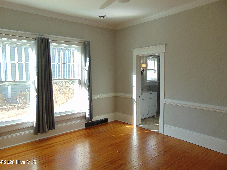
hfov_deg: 69.4
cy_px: 85
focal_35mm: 25
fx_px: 164
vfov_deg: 54.9
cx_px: 114
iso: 80
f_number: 3
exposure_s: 1/100
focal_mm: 4.5
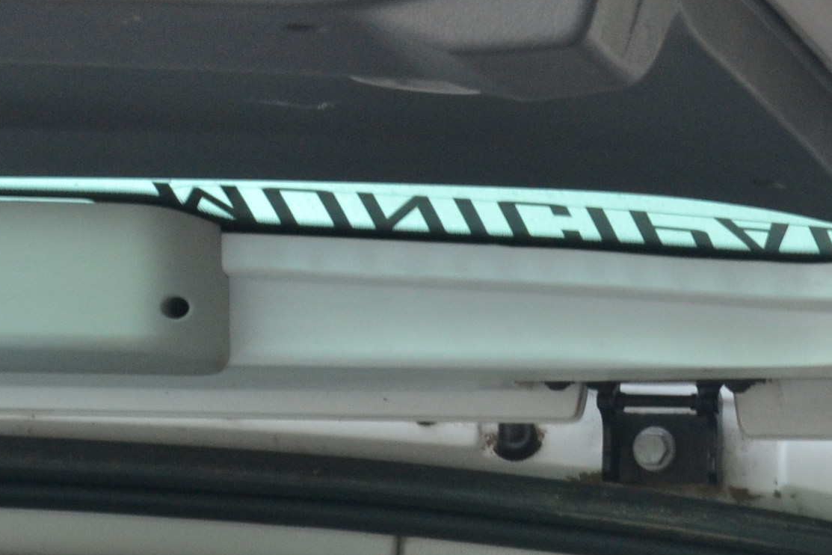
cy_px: 1116
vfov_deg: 3.5
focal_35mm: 385
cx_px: 324
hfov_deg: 5.4
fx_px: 8897
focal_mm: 62
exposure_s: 1/60
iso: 360
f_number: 8
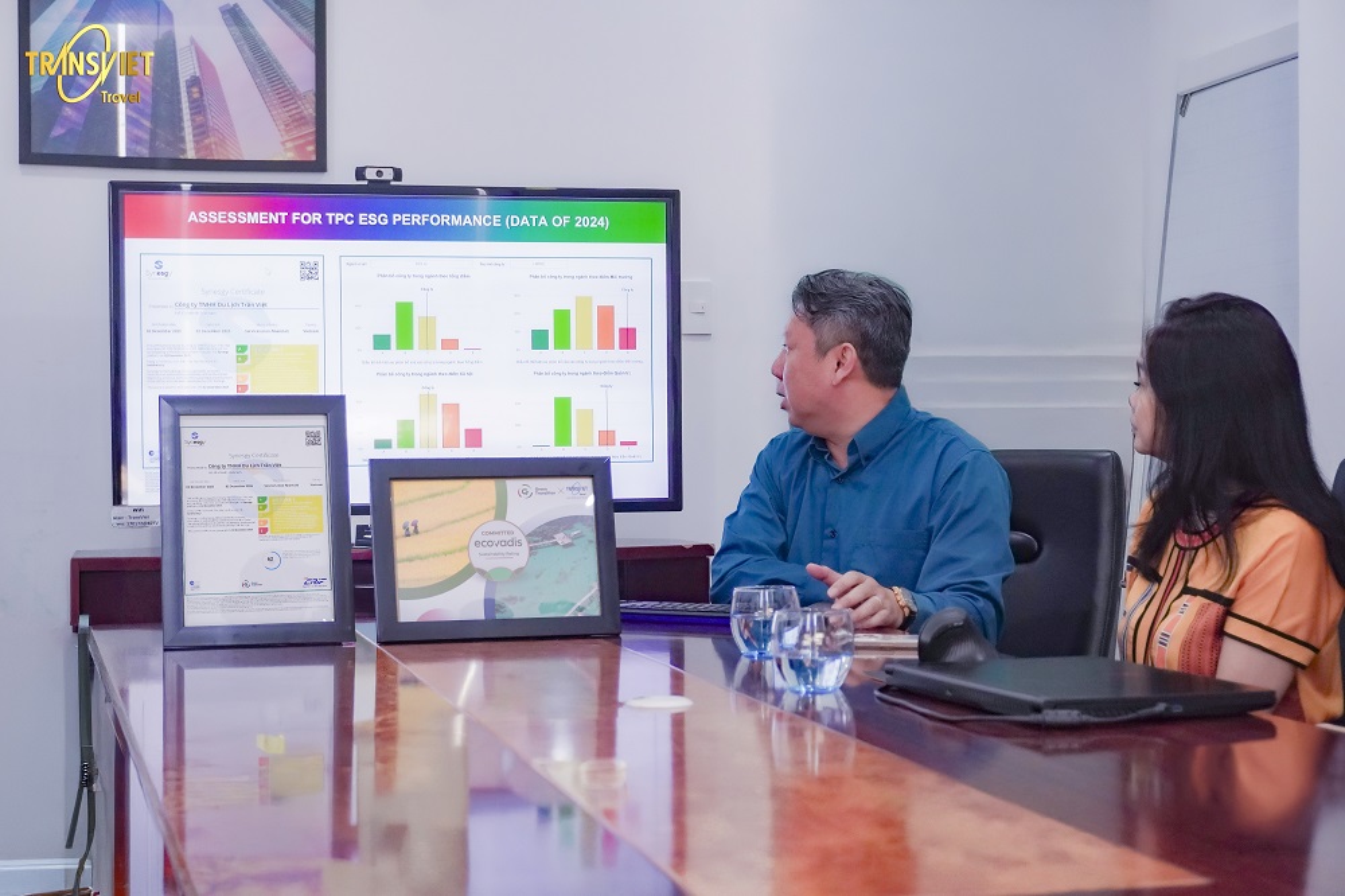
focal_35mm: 57
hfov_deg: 35.1
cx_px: 672
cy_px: 448
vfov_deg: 23.8
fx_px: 2129
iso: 1600
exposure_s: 1/125
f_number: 5.6
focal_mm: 38
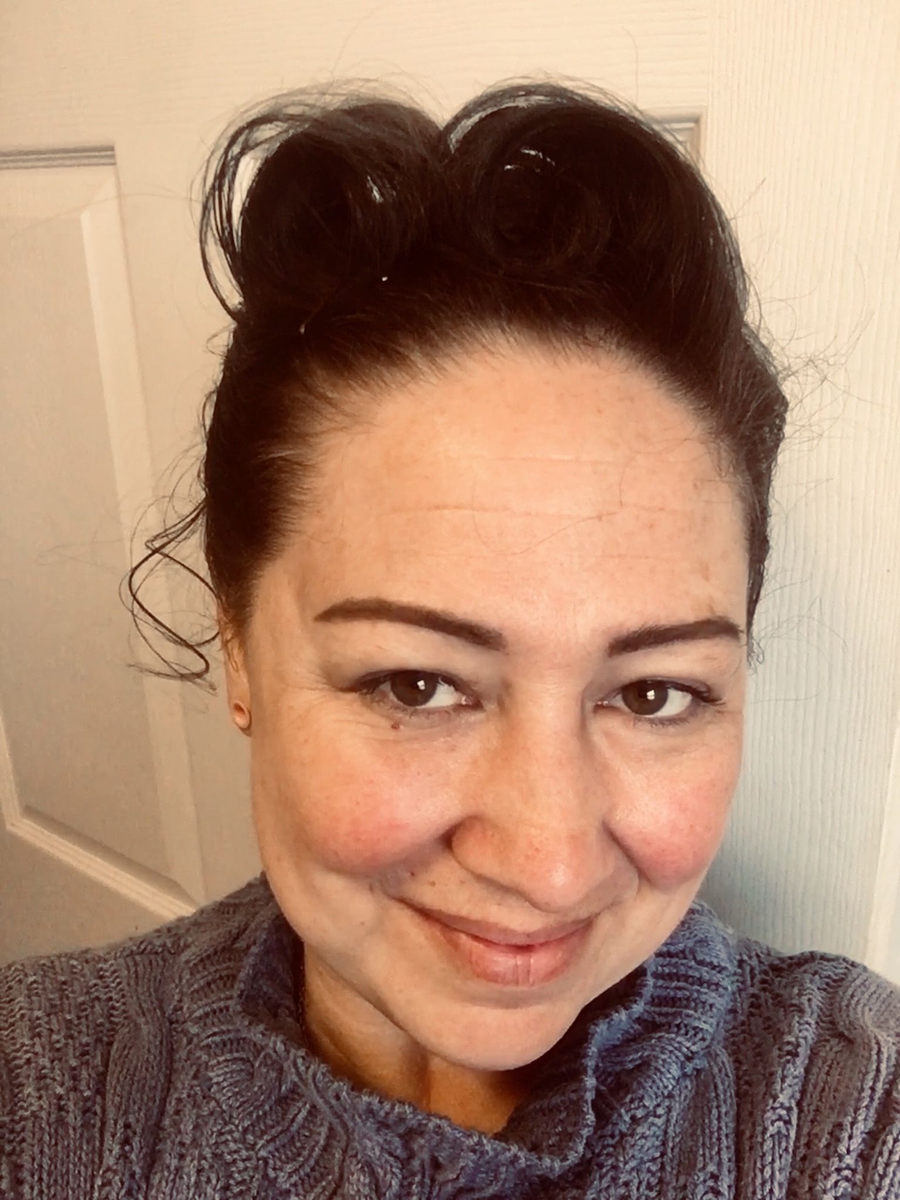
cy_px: 600
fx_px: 1075
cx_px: 450
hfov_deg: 45.4
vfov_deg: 58.4
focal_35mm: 31
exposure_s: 1/15
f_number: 2.2
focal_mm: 2.65
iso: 80
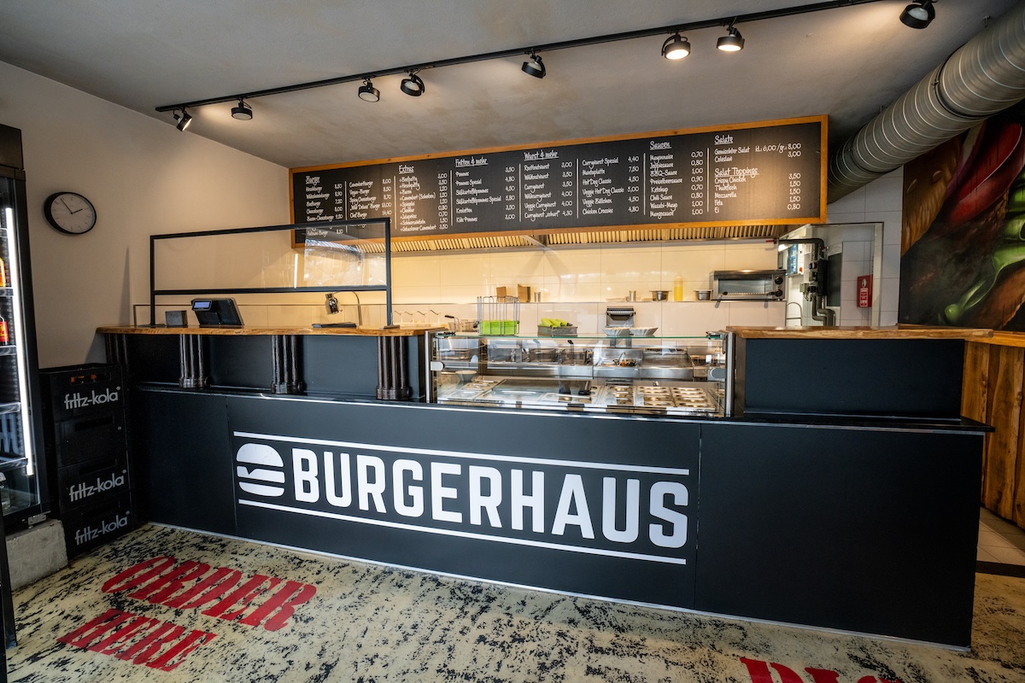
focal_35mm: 16
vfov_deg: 73.7
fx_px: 456
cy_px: 342
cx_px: 512
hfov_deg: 96.7
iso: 1600
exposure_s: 1/100
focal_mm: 16
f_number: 5.6
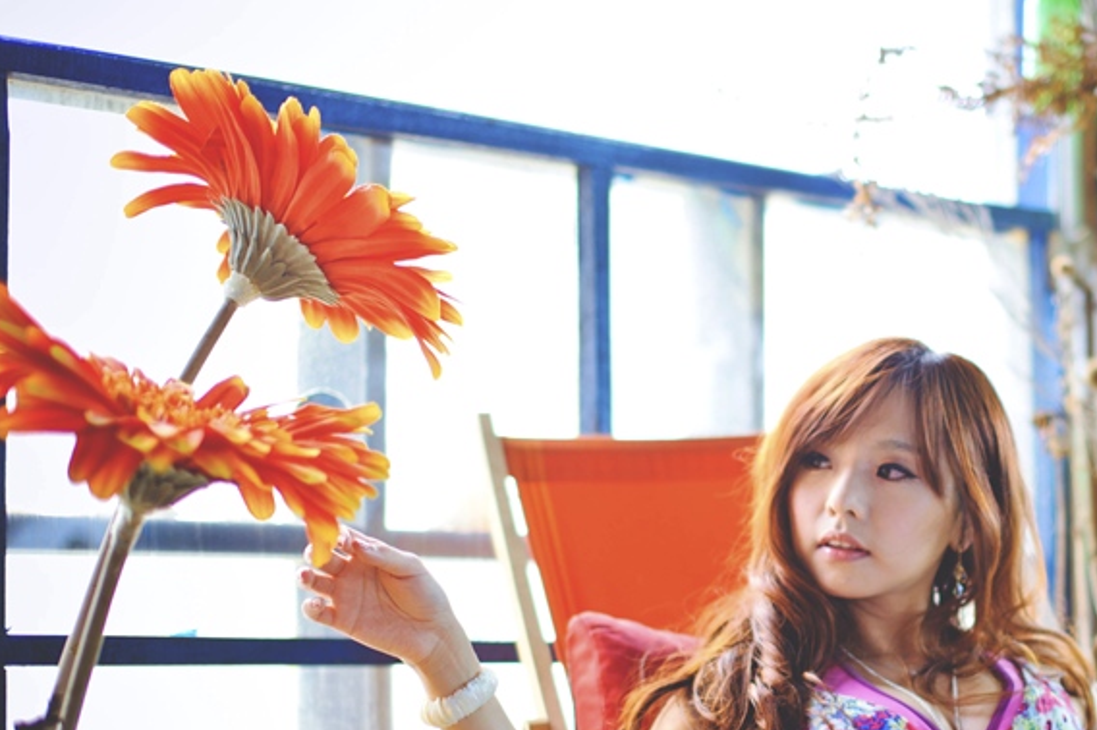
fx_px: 2680
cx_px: 873
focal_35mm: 88
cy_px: 515
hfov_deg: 22.8
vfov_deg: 15.5
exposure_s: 1/320
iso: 200
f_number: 1.4
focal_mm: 50
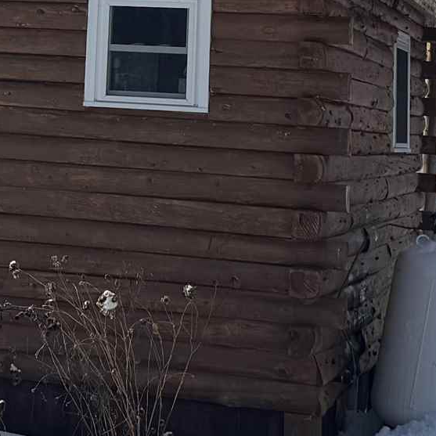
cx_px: 59
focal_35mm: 117
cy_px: -153
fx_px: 1667
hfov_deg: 14.8
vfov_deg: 14.2
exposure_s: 1/4608
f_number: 1.78
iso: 80
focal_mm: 6.76
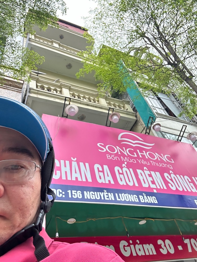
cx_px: 98
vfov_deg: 60.0
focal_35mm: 30
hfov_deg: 46.8
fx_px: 228
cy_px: 131
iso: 100
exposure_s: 1/60
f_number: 1.9
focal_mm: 2.69
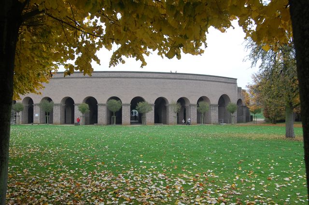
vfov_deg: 36.8
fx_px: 309
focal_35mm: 36
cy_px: 102
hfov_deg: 53.2
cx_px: 154
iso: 400
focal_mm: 24
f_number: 8
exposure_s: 1/80
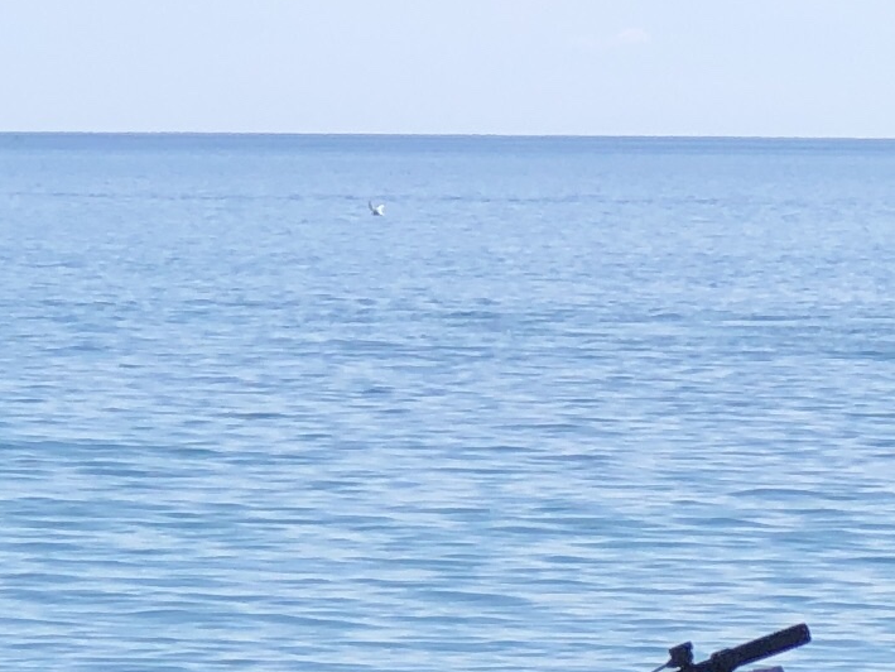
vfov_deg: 4.6
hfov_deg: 6.1
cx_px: 986
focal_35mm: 324
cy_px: 832
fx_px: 8378
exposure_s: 1/695
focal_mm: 6.6
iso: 20
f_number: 2.8
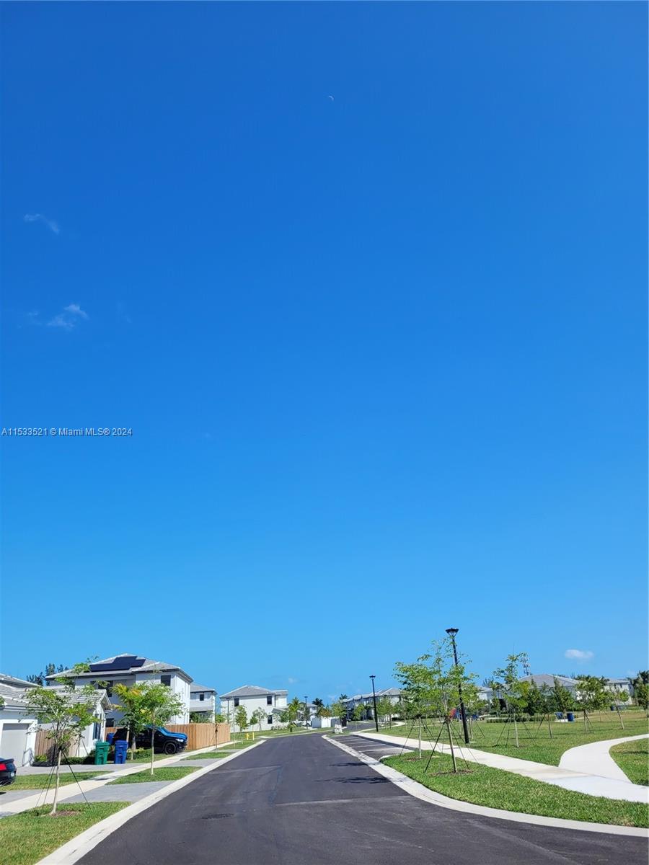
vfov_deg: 67.3
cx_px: 324
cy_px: 432
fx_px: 650
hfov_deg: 53.1
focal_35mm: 26
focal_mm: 5.4
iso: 40
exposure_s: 1/2443
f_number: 1.8
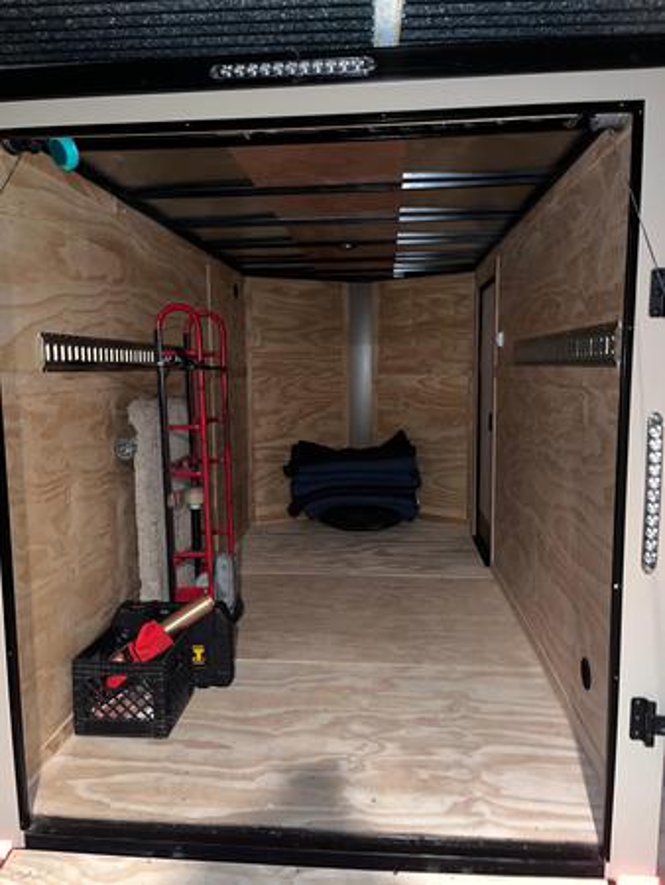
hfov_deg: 53.1
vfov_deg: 67.3
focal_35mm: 26
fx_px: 665
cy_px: 442
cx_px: 332
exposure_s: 1/4
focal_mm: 5.1
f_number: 1.6
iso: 160
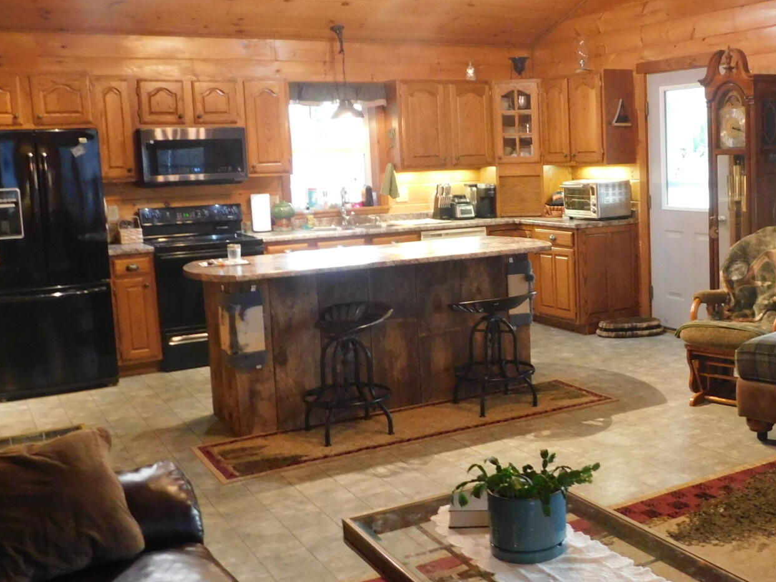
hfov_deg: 43.7
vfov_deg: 34.3
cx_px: 555
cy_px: 265
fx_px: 942
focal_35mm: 42
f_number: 3
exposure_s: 1/20
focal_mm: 4
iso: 400
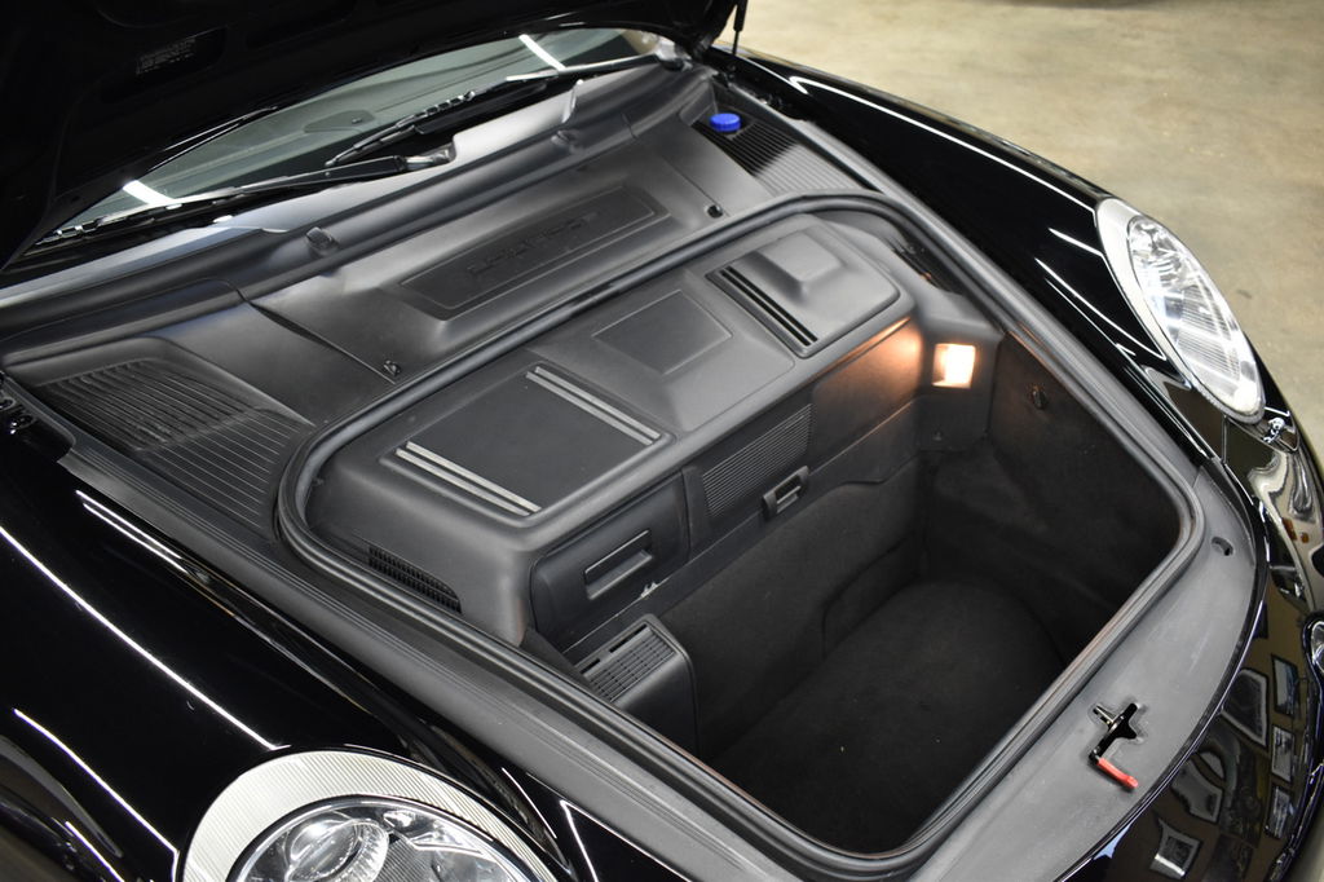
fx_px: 1103
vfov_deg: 43.6
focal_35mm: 30
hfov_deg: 61.9
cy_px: 441
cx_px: 662
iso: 1100
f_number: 3.5
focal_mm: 20
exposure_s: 1/30
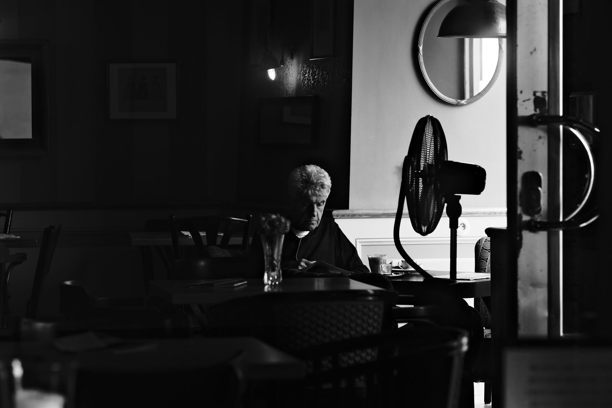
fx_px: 2295
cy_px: 204
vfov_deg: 10.2
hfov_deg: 15.2
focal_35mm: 135
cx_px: 306
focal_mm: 90
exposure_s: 1/250
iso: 800
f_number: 3.6
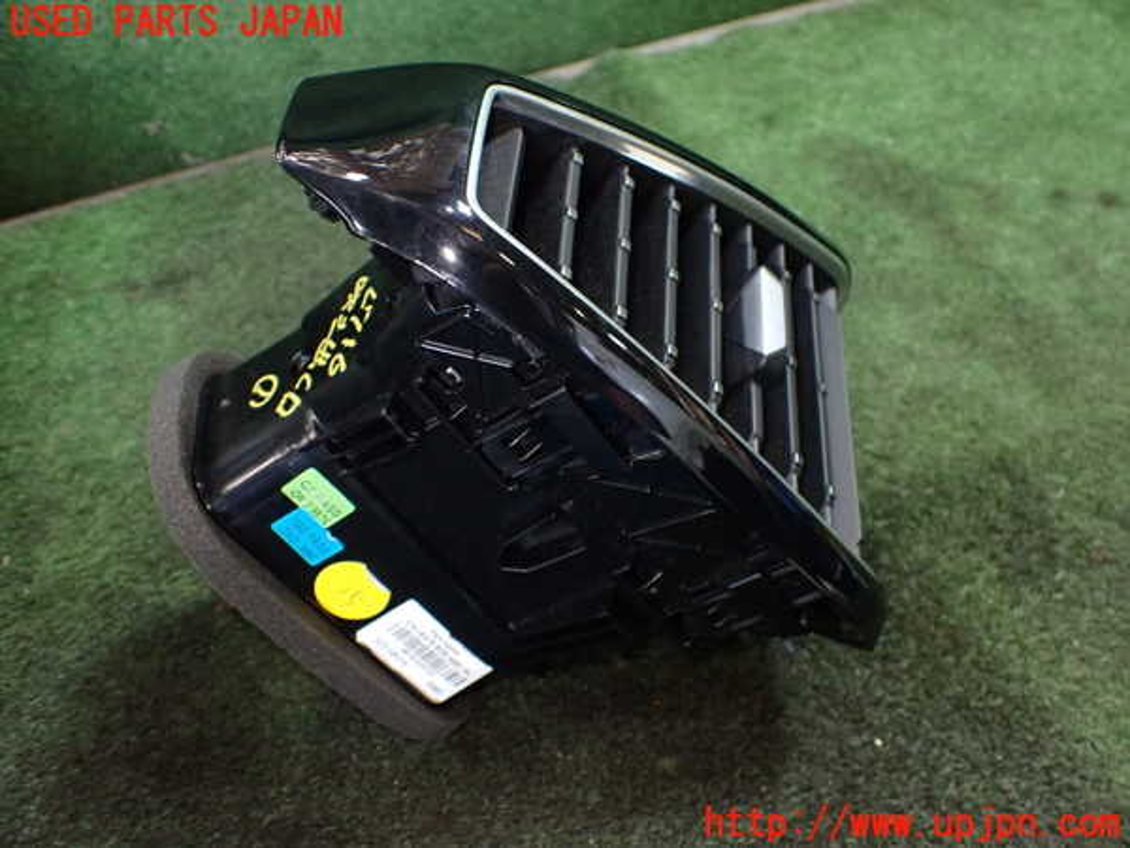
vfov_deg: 46.8
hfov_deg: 60.0
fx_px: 979
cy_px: 424
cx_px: 565
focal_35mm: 30
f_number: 2.3
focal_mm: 5.4
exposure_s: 1/100
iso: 800
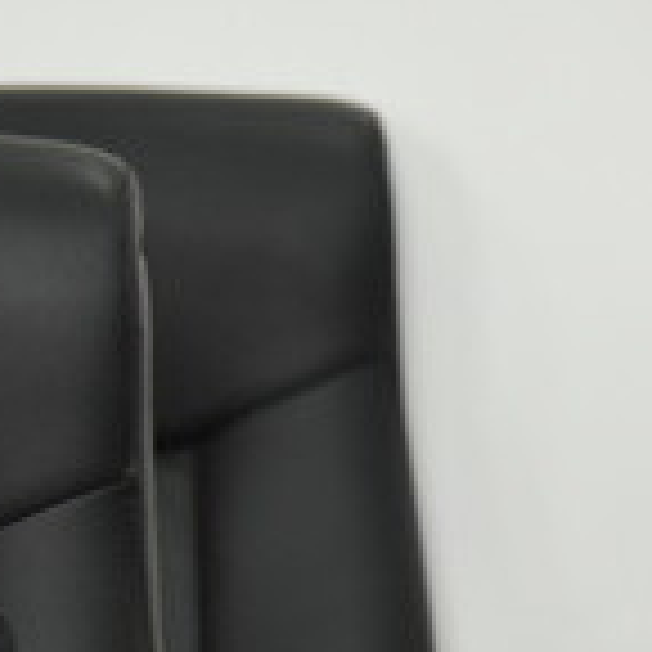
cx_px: -517
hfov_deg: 4.9
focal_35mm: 352
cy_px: 531
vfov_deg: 5.0
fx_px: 7501
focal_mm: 100
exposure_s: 1/125
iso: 1100
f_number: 5.6
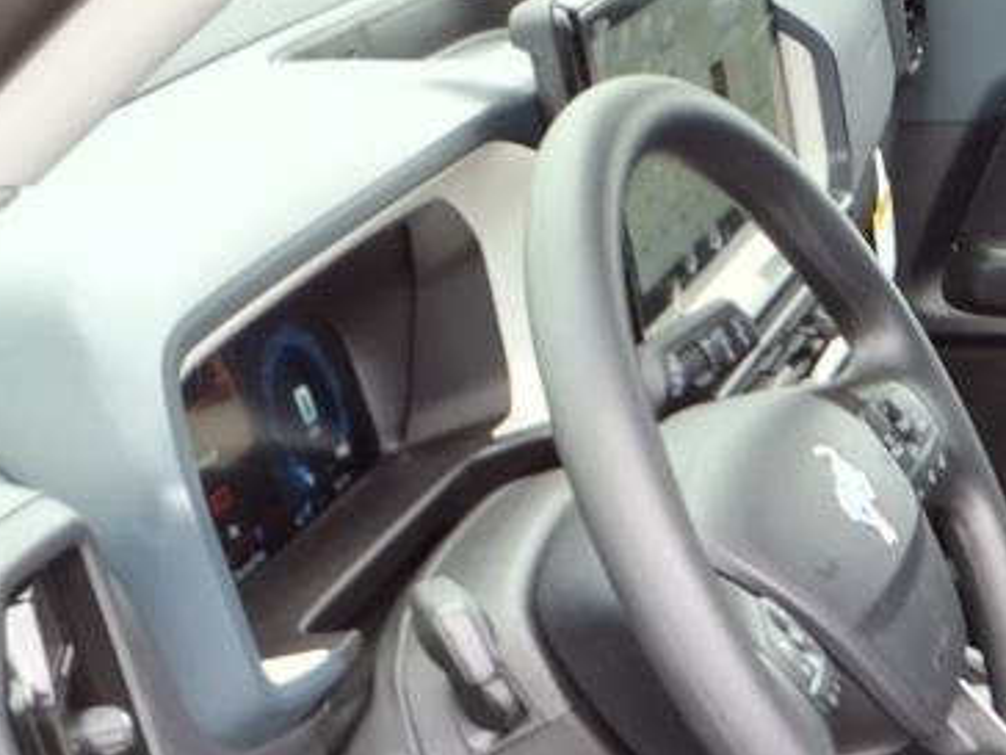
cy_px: 938
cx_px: 1238
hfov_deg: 23.3
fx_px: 2209
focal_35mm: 76
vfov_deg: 18.3
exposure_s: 1/120
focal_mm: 3.58
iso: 40
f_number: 1.9
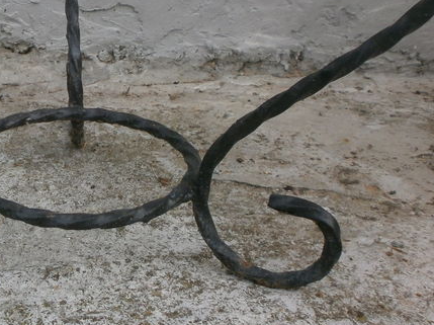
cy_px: 108
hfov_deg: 29.7
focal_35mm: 63
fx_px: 789
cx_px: 58
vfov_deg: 23.1
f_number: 2.9
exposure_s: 1/400
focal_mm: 4.8
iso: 100
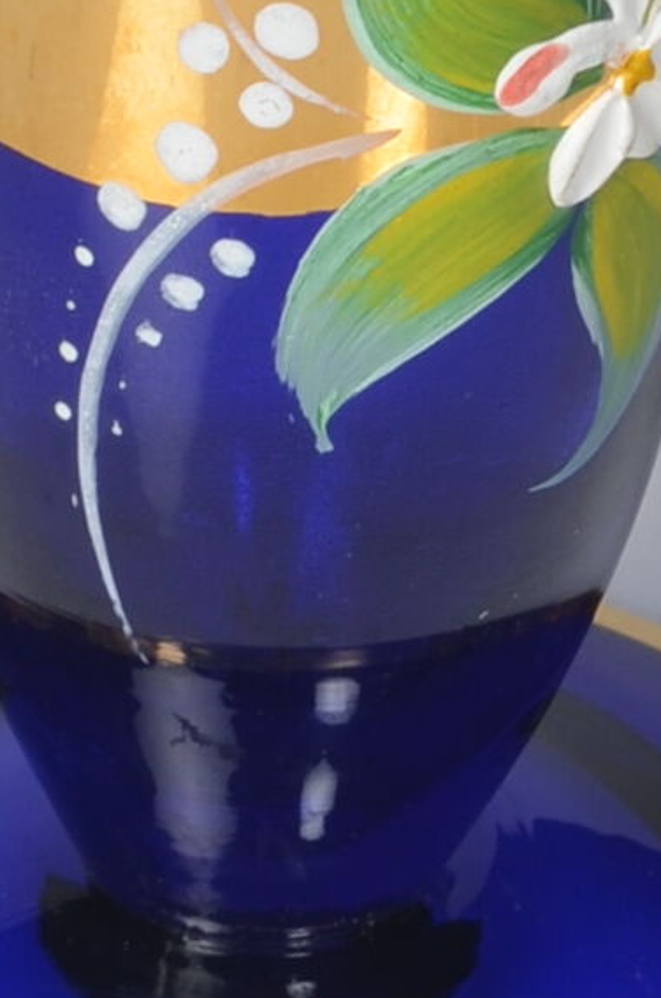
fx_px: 13505
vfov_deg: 4.2
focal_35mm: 488
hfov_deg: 2.8
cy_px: -1225
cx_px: 461
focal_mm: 50
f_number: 14
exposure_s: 1/100
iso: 100
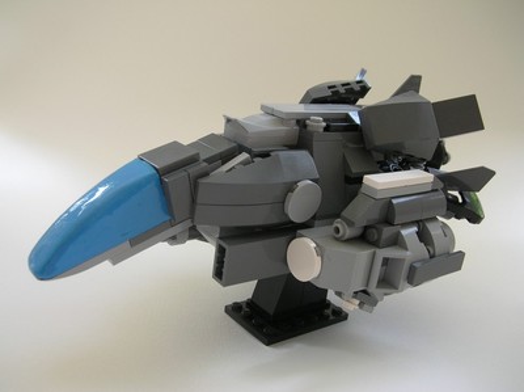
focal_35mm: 37
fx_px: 559
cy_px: 196
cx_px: 262
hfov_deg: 50.2
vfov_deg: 38.6
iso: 50
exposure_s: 1/53.4
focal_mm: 6.2
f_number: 2.7
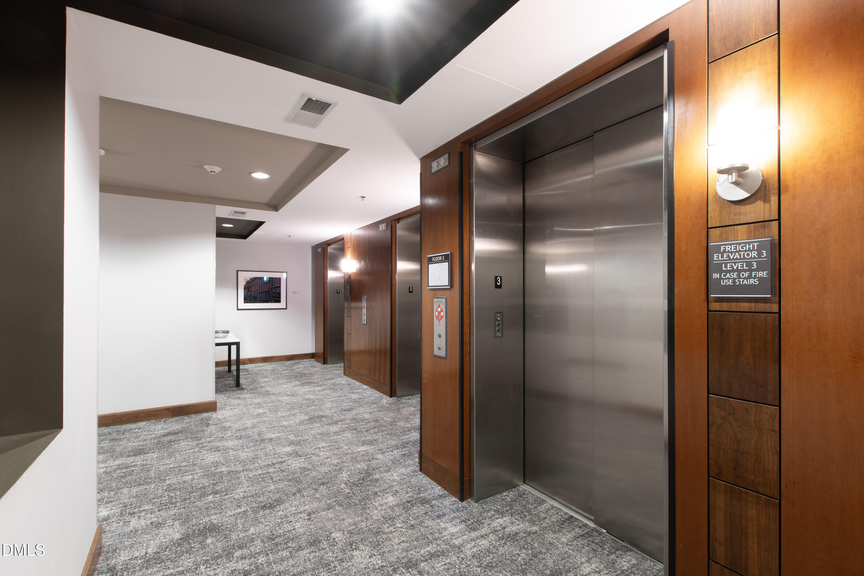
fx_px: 360
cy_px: 288
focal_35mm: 15
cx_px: 432
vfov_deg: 77.3
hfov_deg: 100.4
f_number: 8
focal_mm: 10
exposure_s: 2.5
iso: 100
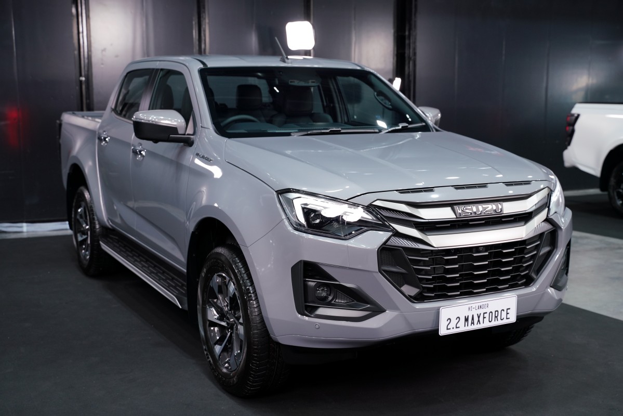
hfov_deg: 41.9
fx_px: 814
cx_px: 312
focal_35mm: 47
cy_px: 208
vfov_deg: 28.7
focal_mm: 47
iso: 800
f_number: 4
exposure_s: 1/160
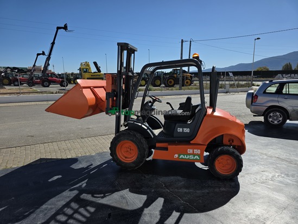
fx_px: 198
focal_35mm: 23
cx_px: 149
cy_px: 112
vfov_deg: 58.9
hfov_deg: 73.9
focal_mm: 6.3
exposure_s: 1/7944
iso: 64
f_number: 1.7
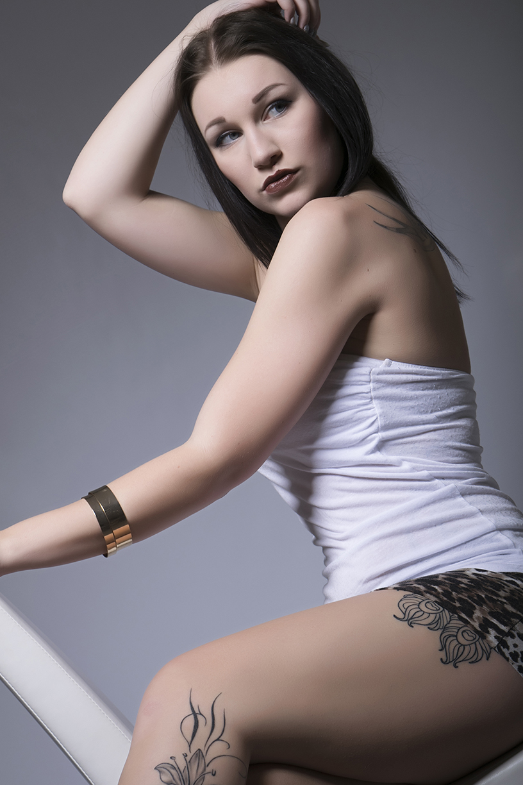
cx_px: 229
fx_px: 2223
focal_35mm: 102
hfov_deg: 13.4
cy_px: 465
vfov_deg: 20.0
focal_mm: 52
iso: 100
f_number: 8
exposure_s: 1/200
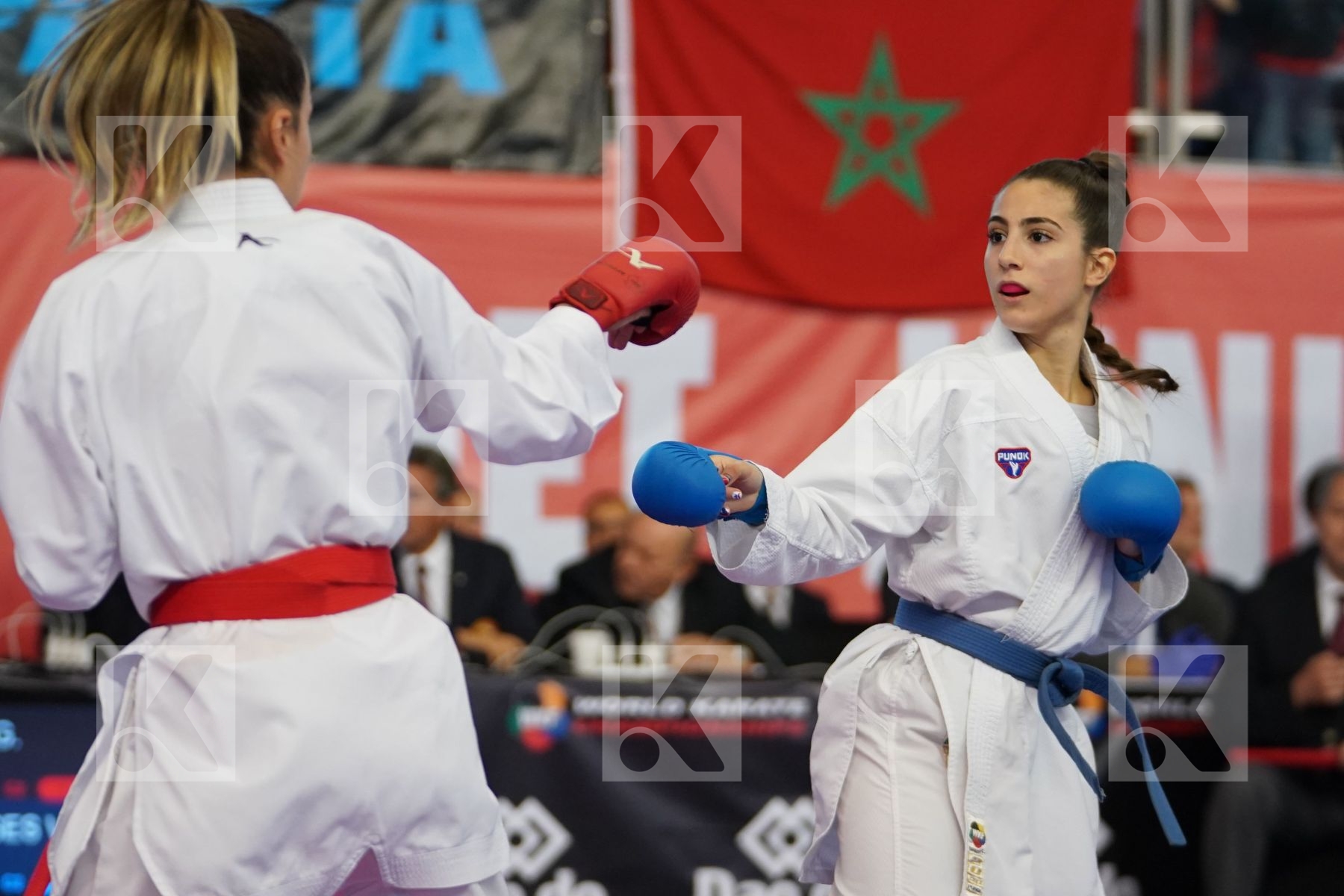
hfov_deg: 12.6
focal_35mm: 163
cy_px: 448
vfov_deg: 8.4
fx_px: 6085
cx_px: 672
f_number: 2.8
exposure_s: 1/1000
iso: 2500
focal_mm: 109
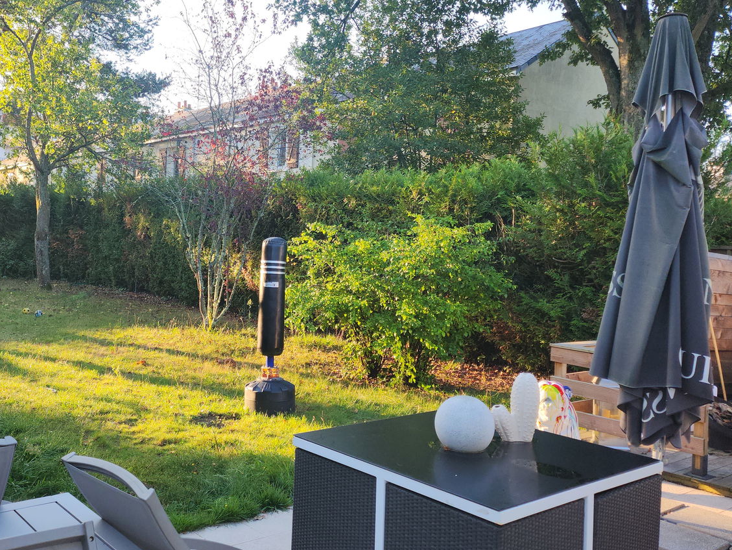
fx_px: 719
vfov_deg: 41.8
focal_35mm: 34
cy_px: 249
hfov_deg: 53.6
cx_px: 296
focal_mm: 5
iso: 50
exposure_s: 1/291
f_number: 1.8
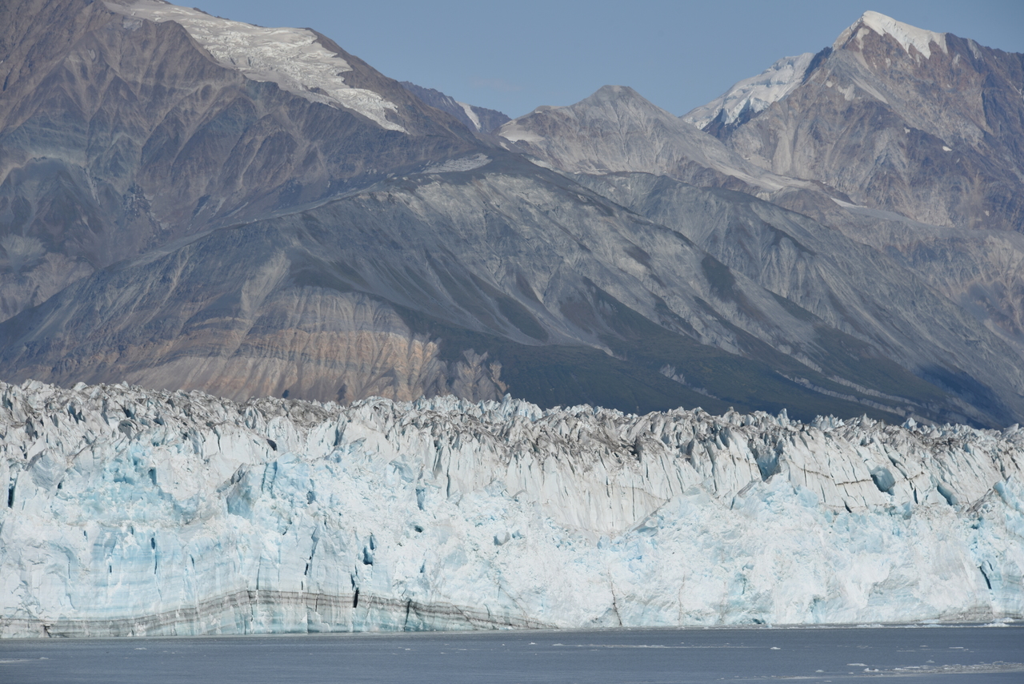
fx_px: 5121
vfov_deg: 7.6
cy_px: 342
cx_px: 512
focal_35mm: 180
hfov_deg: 11.4
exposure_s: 1/500
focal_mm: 180
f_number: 11
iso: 100
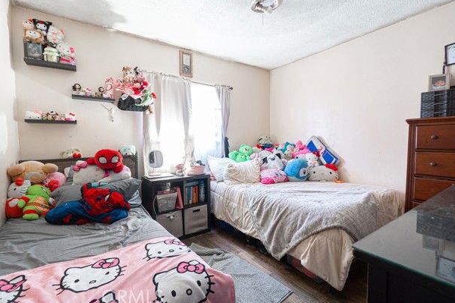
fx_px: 202
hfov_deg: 96.8
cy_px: 146
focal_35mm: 16
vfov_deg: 73.6
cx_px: 228
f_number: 7.1
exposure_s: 1.3
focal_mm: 10
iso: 320
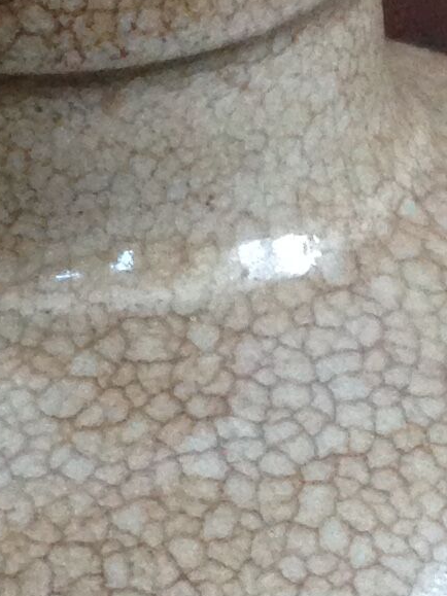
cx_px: 323
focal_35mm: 186
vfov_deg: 10.6
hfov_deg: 8.0
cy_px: 587
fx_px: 3204
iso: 200
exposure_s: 1/20
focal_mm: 4.12
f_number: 2.4
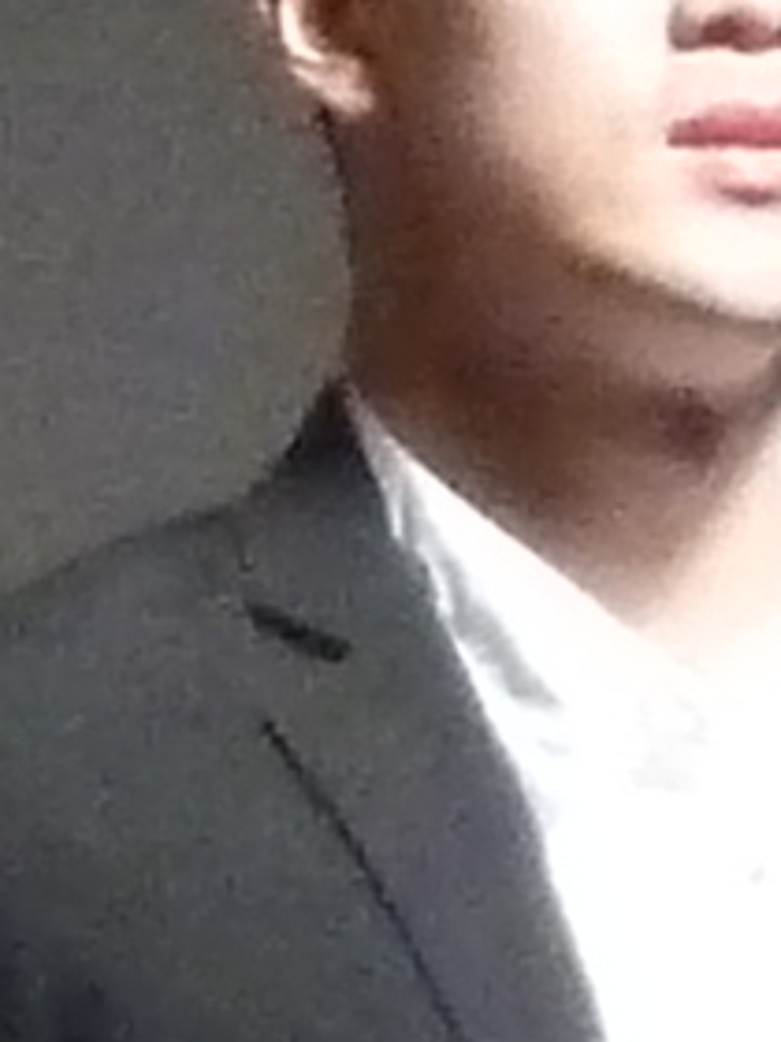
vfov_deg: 10.1
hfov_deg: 7.6
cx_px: 552
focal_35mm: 195
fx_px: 5866
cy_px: 134
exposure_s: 1/25
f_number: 4.4
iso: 800
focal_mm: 18.2
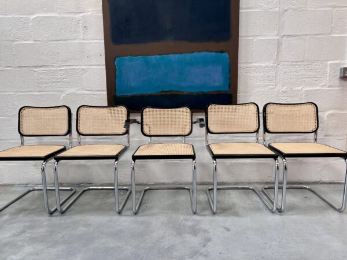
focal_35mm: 26
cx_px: 174
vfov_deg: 53.1
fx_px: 261
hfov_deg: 67.3
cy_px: 130
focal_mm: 5.7
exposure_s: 1/121
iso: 50
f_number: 1.5
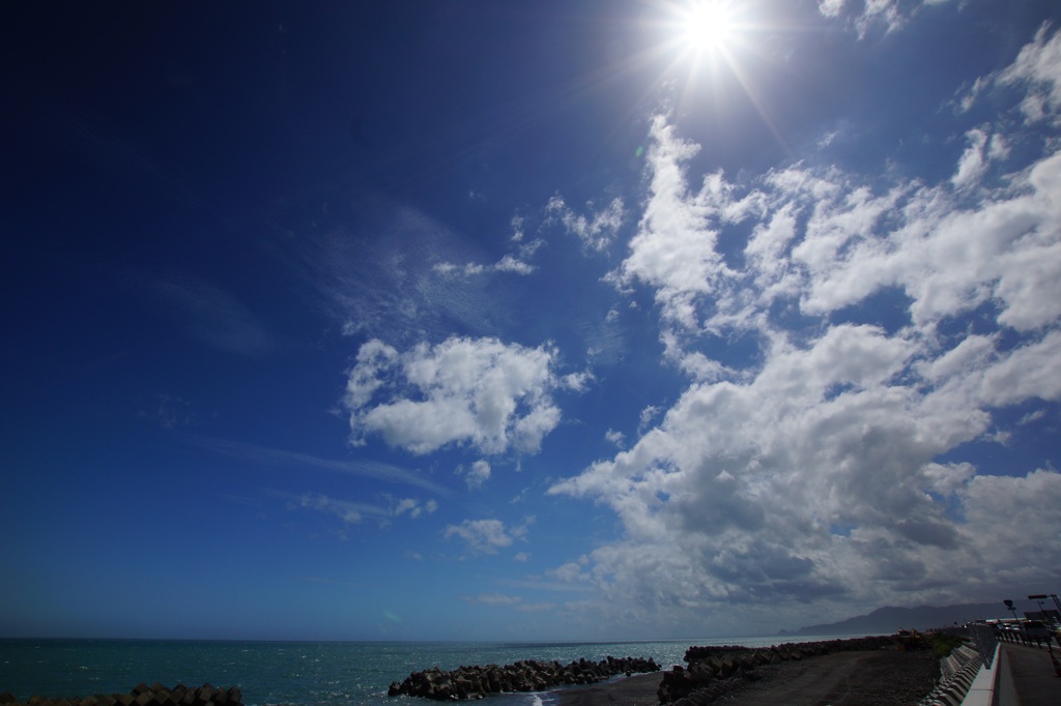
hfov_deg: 100.4
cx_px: 530
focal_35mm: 15
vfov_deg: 77.3
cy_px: 353
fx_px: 442
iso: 100
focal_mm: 10
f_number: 13
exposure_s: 1/200
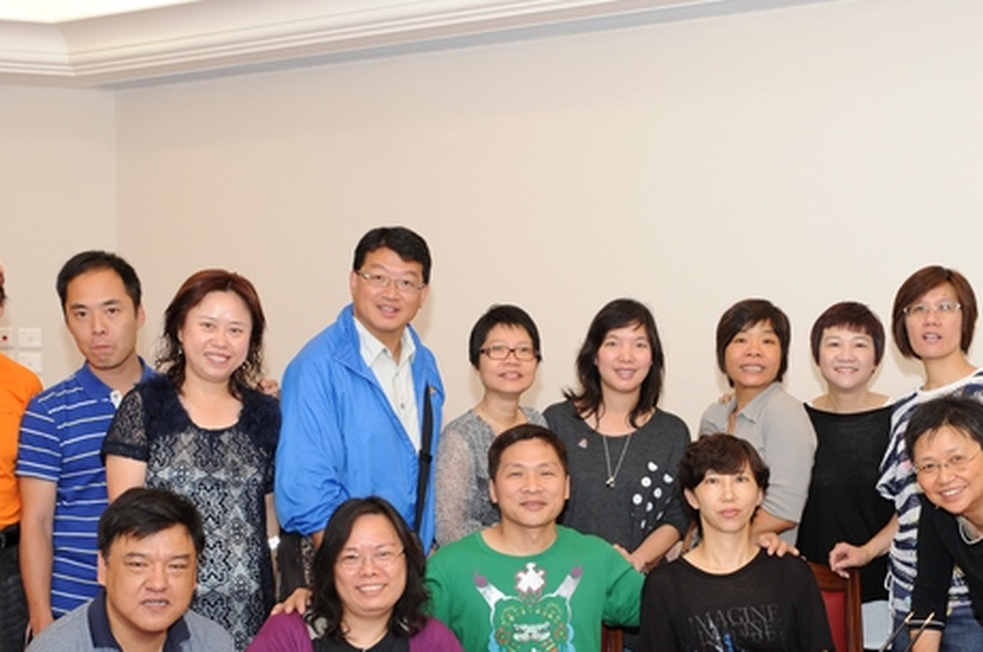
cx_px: 593
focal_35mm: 66
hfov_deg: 30.5
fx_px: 1800
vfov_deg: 20.3
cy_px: 533
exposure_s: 1/60
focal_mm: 38
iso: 800
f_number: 8
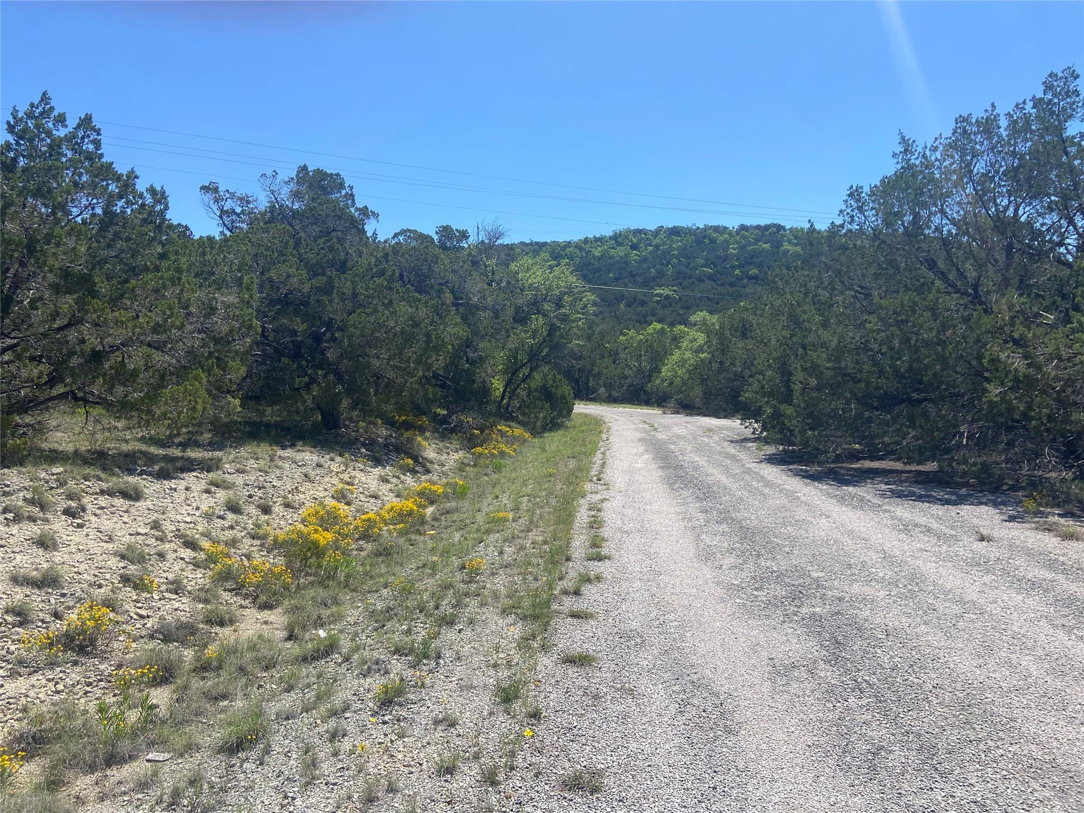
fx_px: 814
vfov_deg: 53.1
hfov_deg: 67.3
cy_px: 406
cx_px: 542
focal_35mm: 26
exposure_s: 1/2967
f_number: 1.8
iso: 32
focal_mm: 4.25
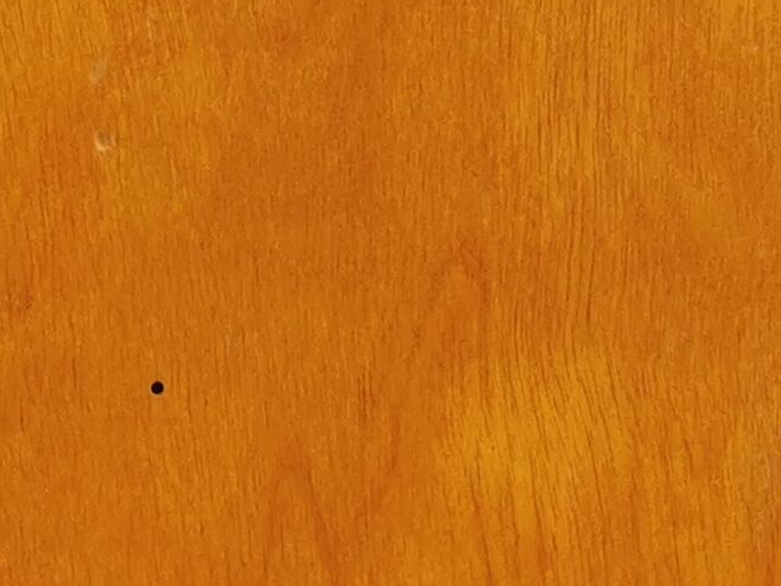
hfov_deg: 12.8
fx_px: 3452
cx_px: 51
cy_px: 1377
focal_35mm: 153
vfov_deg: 8.8
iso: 64
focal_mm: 5.58
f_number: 1.8
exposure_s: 1/100
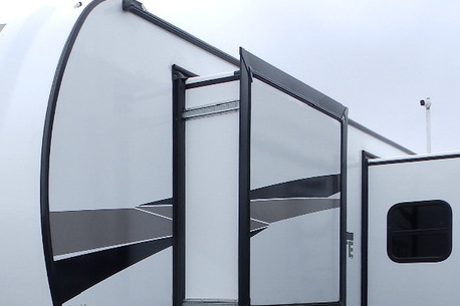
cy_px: 293
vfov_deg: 25.8
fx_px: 639
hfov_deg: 38.6
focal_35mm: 50
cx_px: 119
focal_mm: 4
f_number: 4.5
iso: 80
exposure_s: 1/320
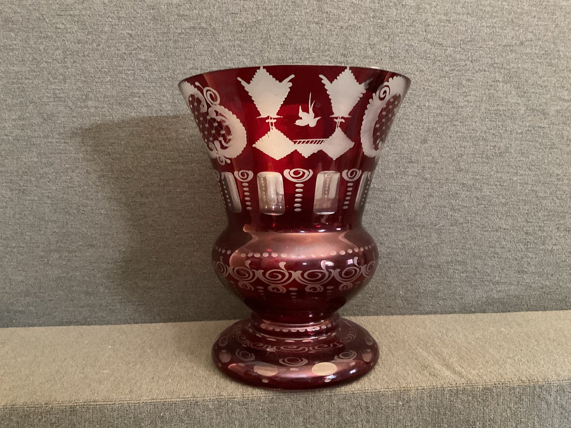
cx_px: 286
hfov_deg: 61.7
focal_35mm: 29
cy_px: 214
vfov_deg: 48.2
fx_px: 478
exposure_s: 1/20
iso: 500
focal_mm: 3
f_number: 1.8
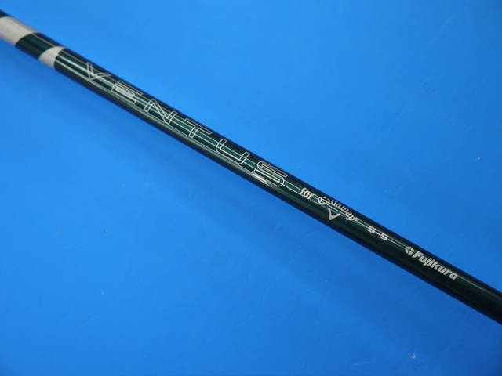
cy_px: 188
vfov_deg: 30.3
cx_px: 251
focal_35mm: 48
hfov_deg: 39.7
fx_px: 696
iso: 160
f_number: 4.5
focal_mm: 24
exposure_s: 1/60
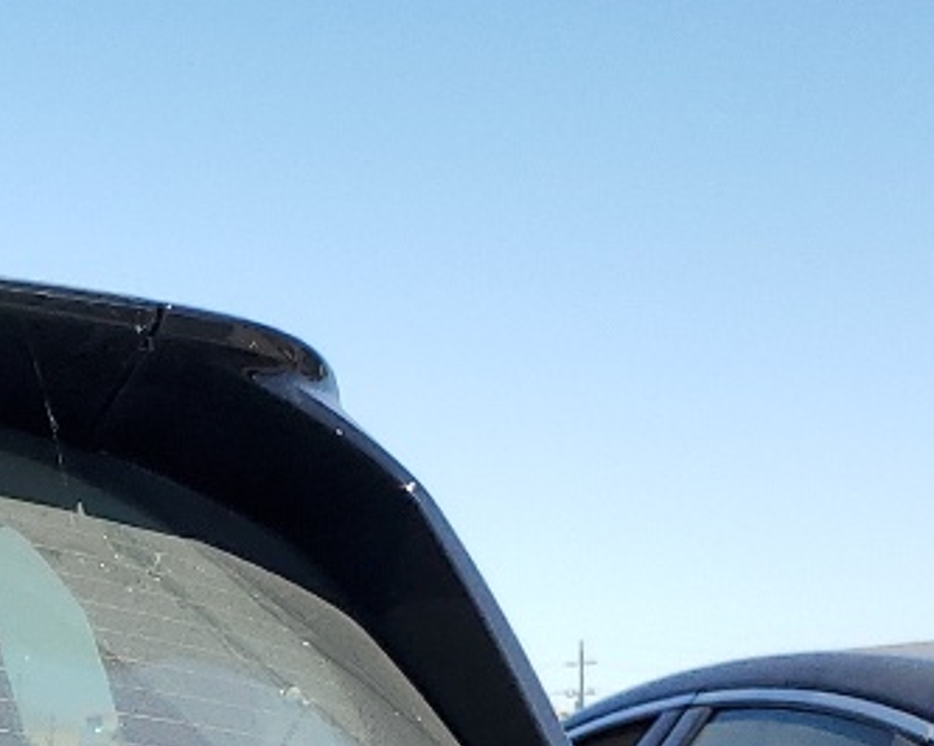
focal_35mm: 122
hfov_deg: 14.0
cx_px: -749
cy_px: 1484
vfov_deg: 11.4
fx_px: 3370
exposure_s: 1/2000
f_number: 1.5
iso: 50
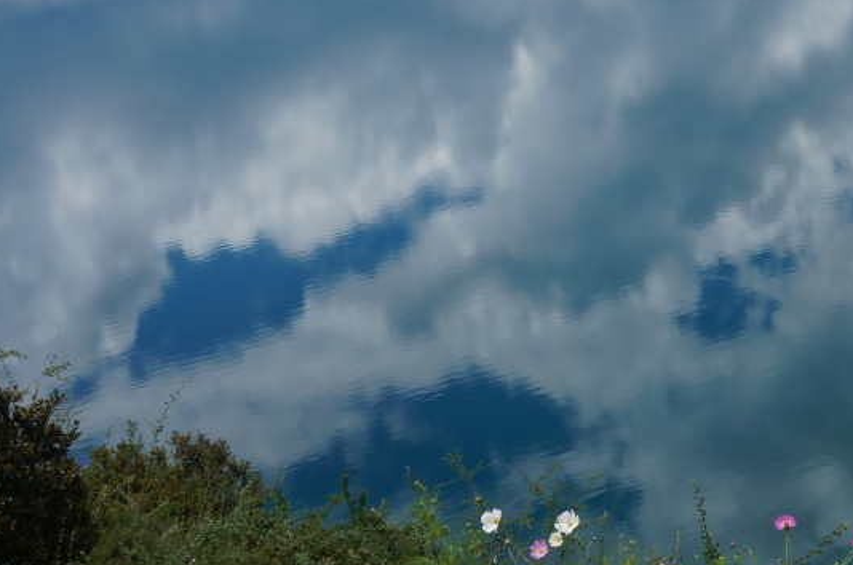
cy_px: 77
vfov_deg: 18.6
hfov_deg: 27.6
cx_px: 680
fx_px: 1702
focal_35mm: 72
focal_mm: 25
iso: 100
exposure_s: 1/160
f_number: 13
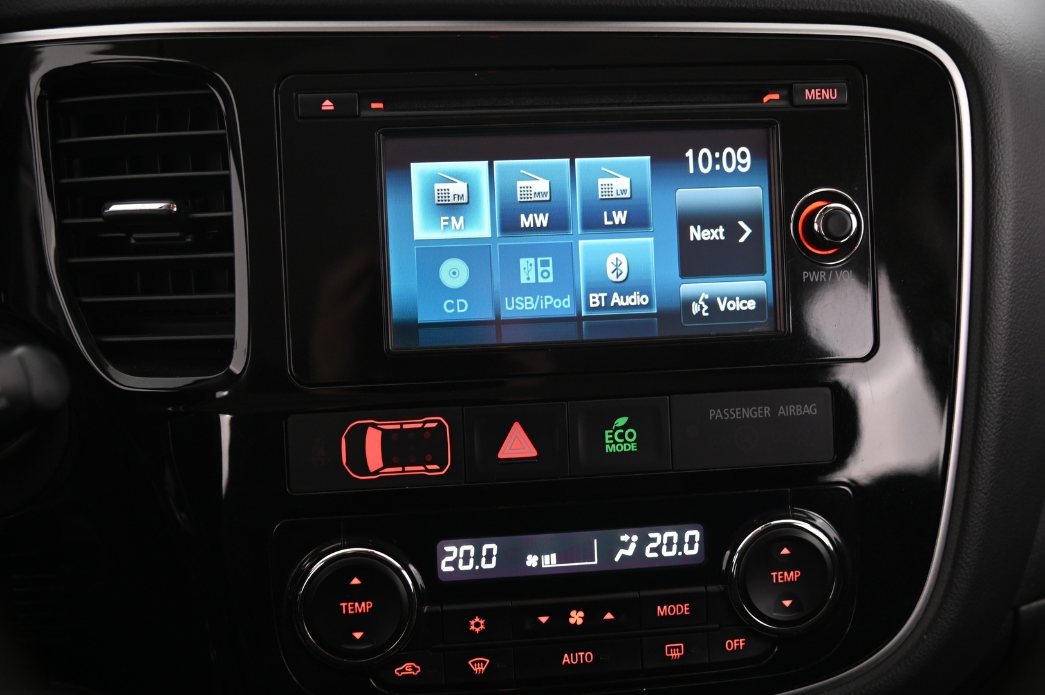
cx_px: 522
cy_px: 348
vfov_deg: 30.5
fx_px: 1276
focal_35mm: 44
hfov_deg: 44.5
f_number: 4
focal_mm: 44
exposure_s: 1/25
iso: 2000
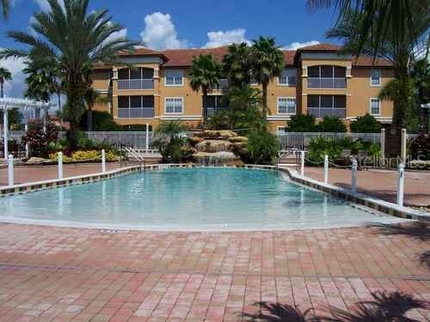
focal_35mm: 34
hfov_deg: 54.0
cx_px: 215
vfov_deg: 41.8
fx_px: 422
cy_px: 161
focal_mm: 5.6
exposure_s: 1/1000
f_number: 5.6
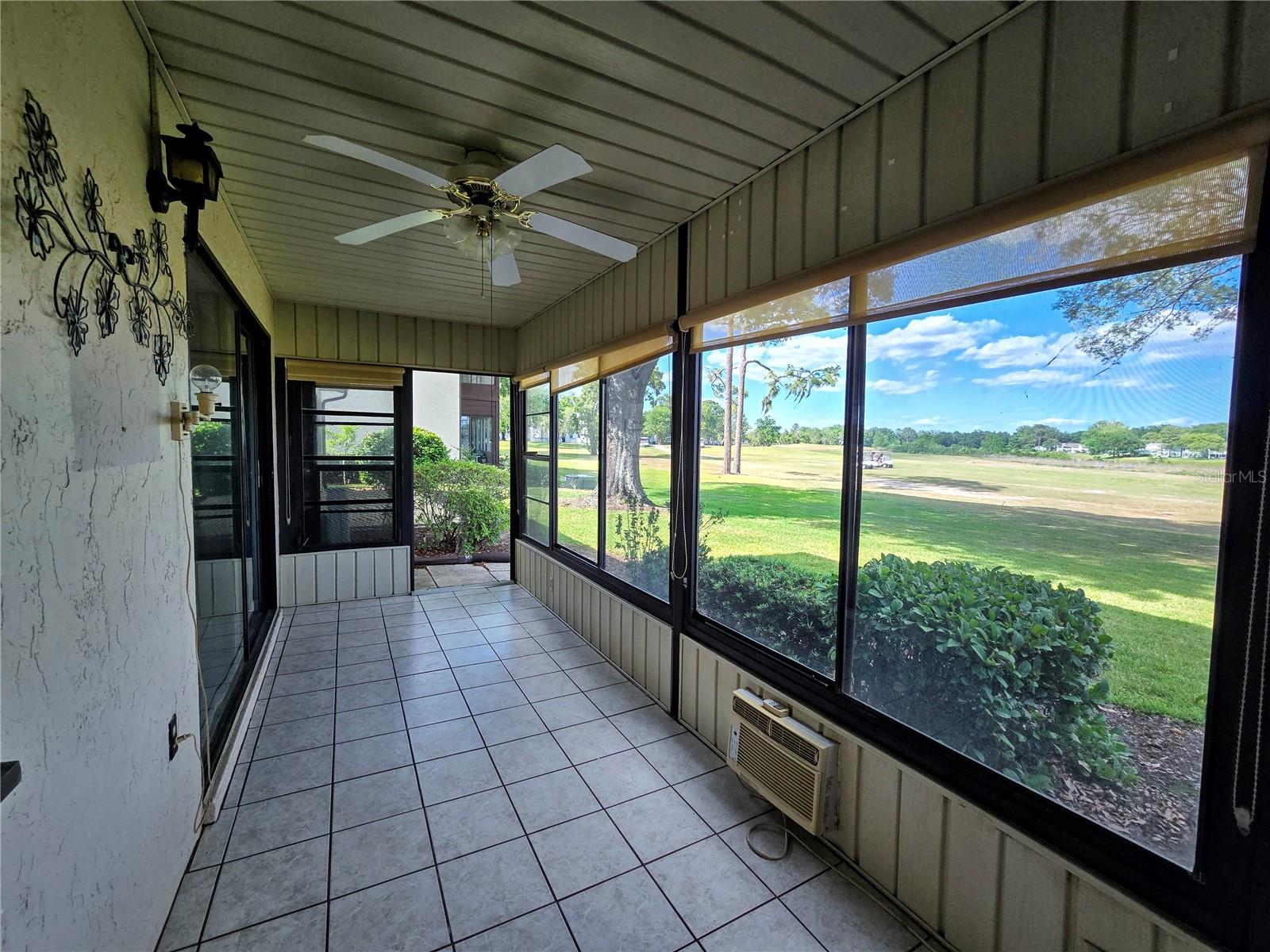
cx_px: 635
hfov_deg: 106.2
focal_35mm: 13
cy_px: 476
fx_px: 477
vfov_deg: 89.9
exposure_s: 1/438
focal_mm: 2.2
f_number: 2.2
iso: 50
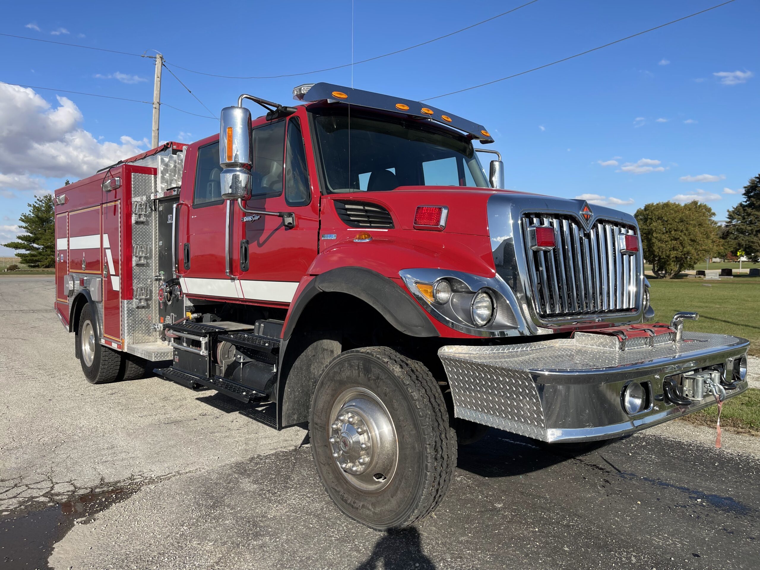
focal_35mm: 26
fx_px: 571
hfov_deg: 67.3
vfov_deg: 53.1
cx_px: 380
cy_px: 285
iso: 32
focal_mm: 5.1
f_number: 1.6
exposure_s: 1/3003
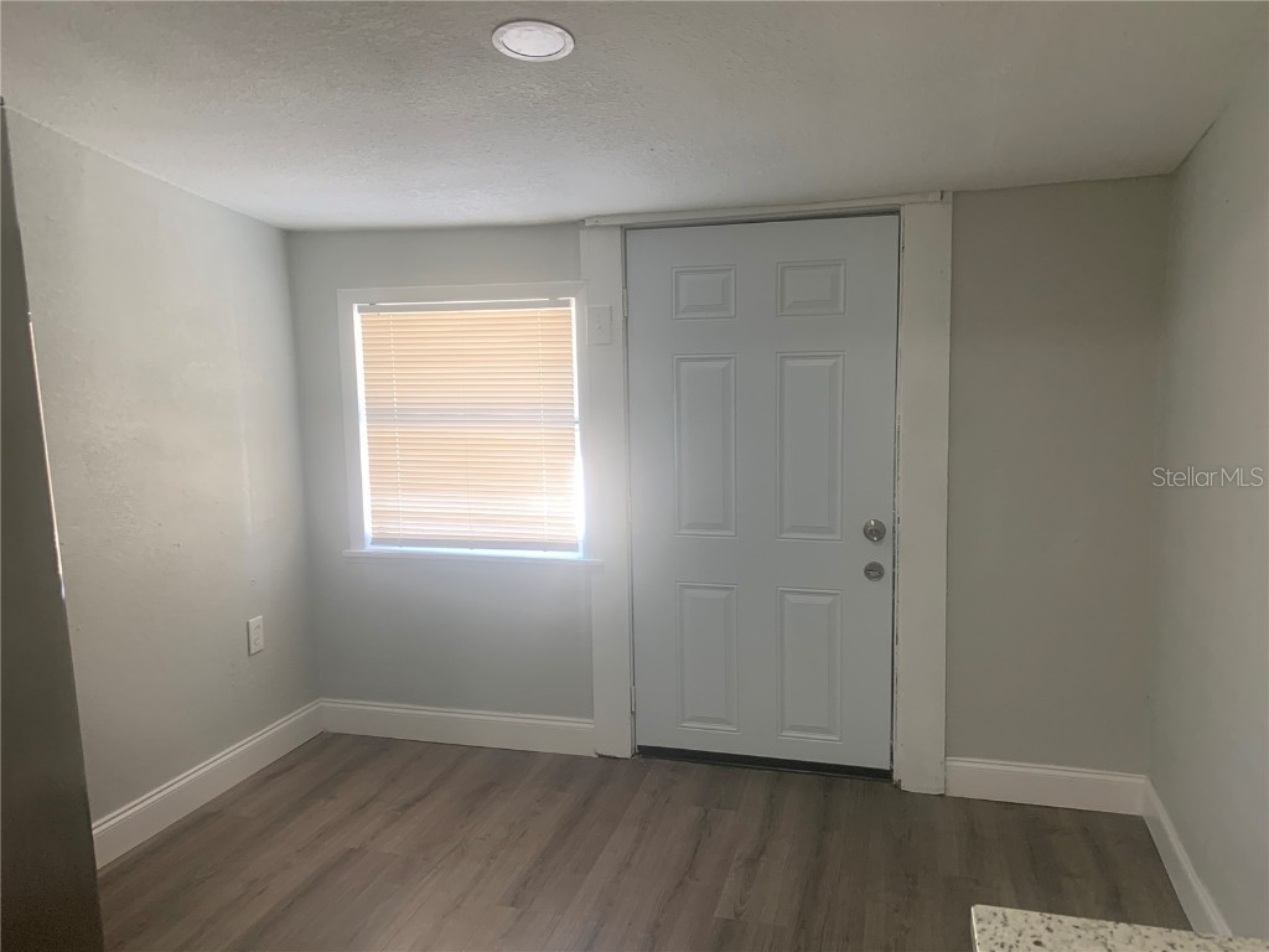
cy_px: 476
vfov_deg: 53.1
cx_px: 634
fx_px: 953
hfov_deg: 67.3
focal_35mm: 26
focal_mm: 4.25
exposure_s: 1/60
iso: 100
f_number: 1.8
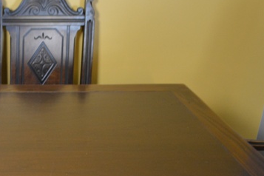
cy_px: 160
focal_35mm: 68
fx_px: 499
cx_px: -37
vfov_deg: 19.6
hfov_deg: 26.9
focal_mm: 18
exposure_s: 1/30
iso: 1000
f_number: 3.5
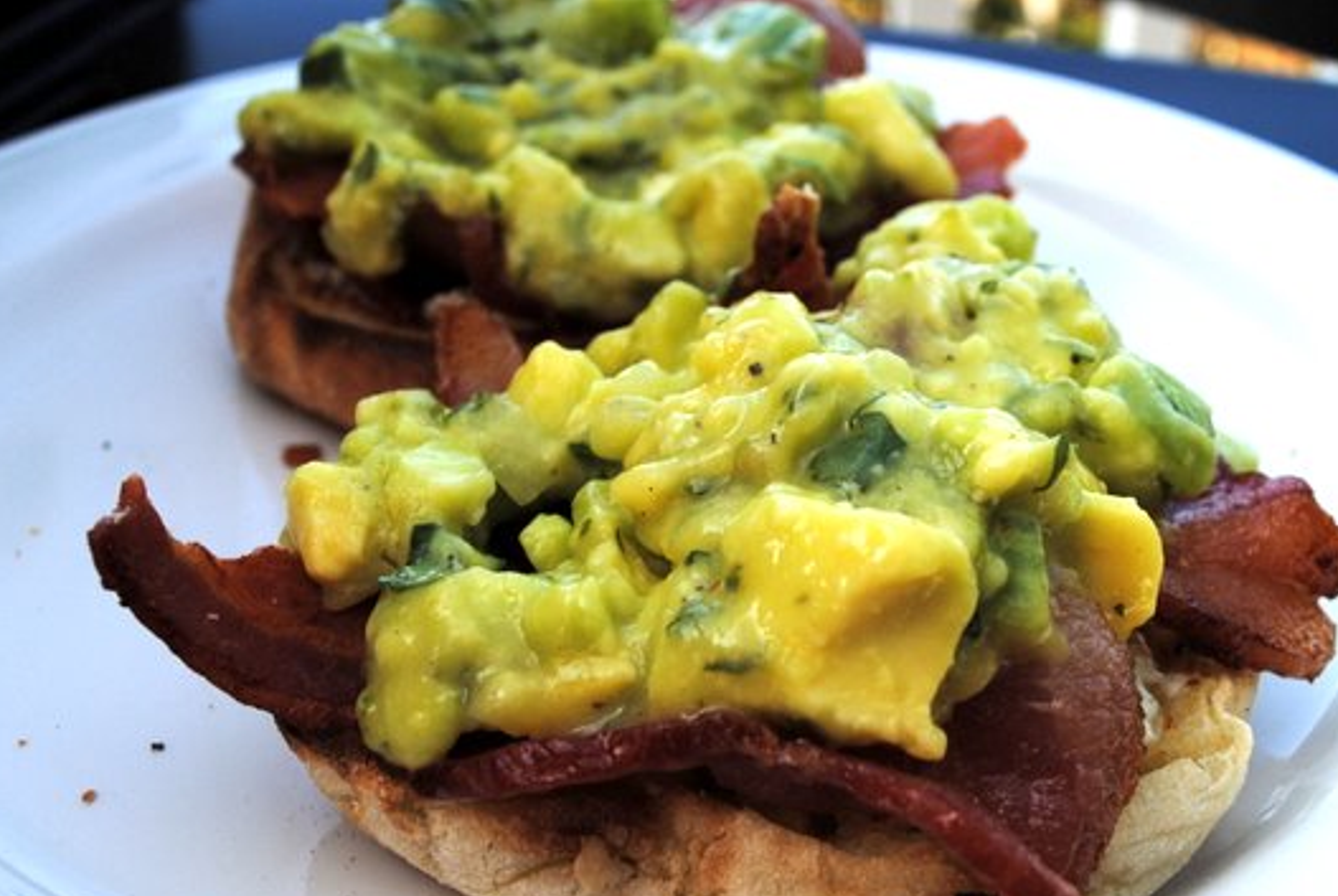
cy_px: 461
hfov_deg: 38.8
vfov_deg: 26.6
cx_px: 744
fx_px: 1898
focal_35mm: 51
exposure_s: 1/100
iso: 100
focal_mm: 28
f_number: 8
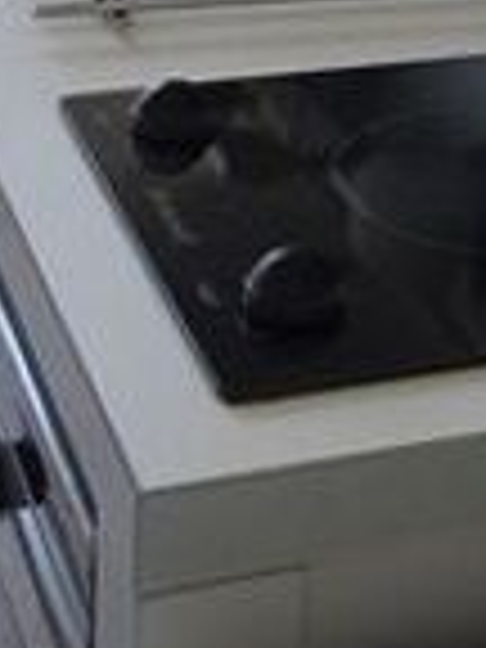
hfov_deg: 14.4
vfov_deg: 18.2
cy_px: -148
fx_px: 1909
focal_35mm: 102
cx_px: 396
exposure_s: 1/50
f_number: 1.8
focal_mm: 5.4
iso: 160
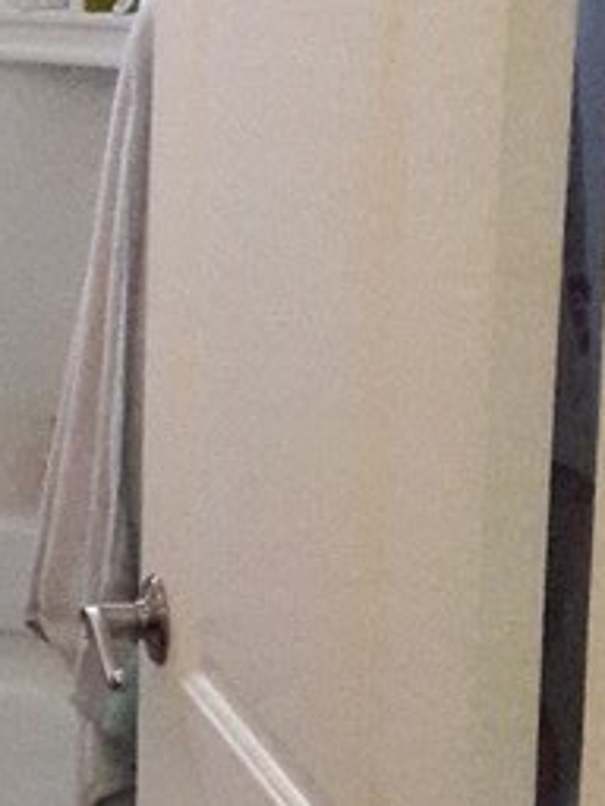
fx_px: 2610
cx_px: -164
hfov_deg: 12.8
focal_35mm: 112
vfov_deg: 17.6
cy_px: 340
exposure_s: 1/280
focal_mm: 3.7
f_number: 1.9
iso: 800
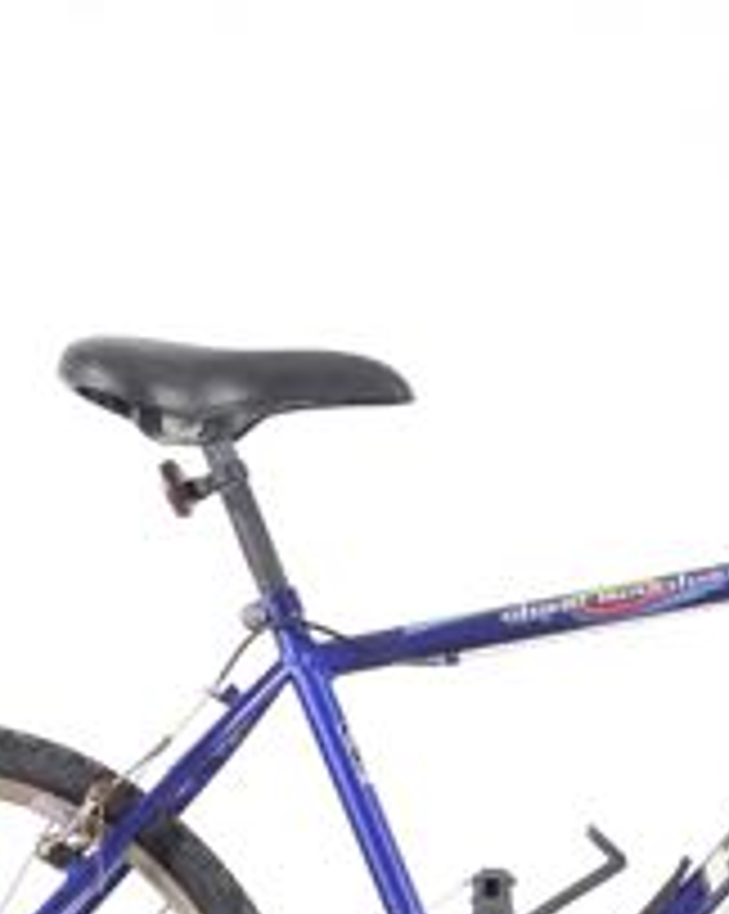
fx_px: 5996
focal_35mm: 222
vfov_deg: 8.7
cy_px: 846
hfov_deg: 6.9
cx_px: 644
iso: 100
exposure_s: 1/125
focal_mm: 50
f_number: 5
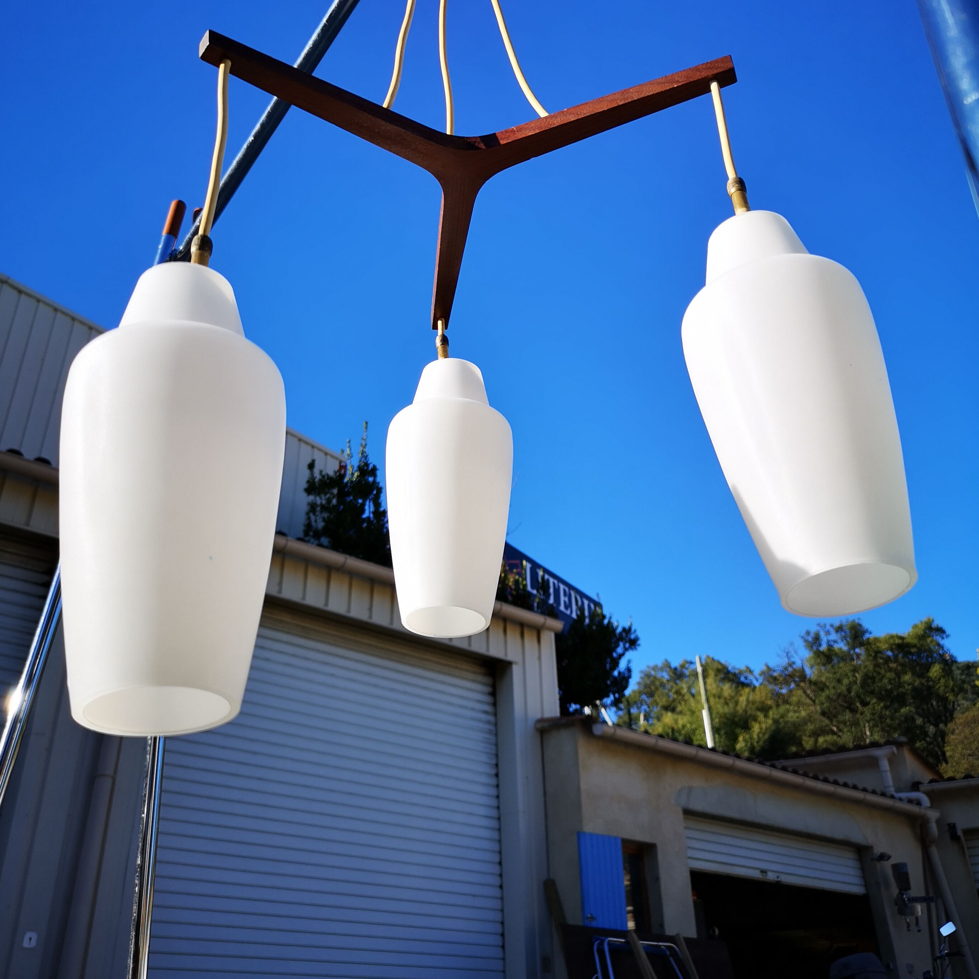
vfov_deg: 50.9
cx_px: 489
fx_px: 1024
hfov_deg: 51.1
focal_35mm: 32
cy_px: 410
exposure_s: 1/2012
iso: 50
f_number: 1.8
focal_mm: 5.58
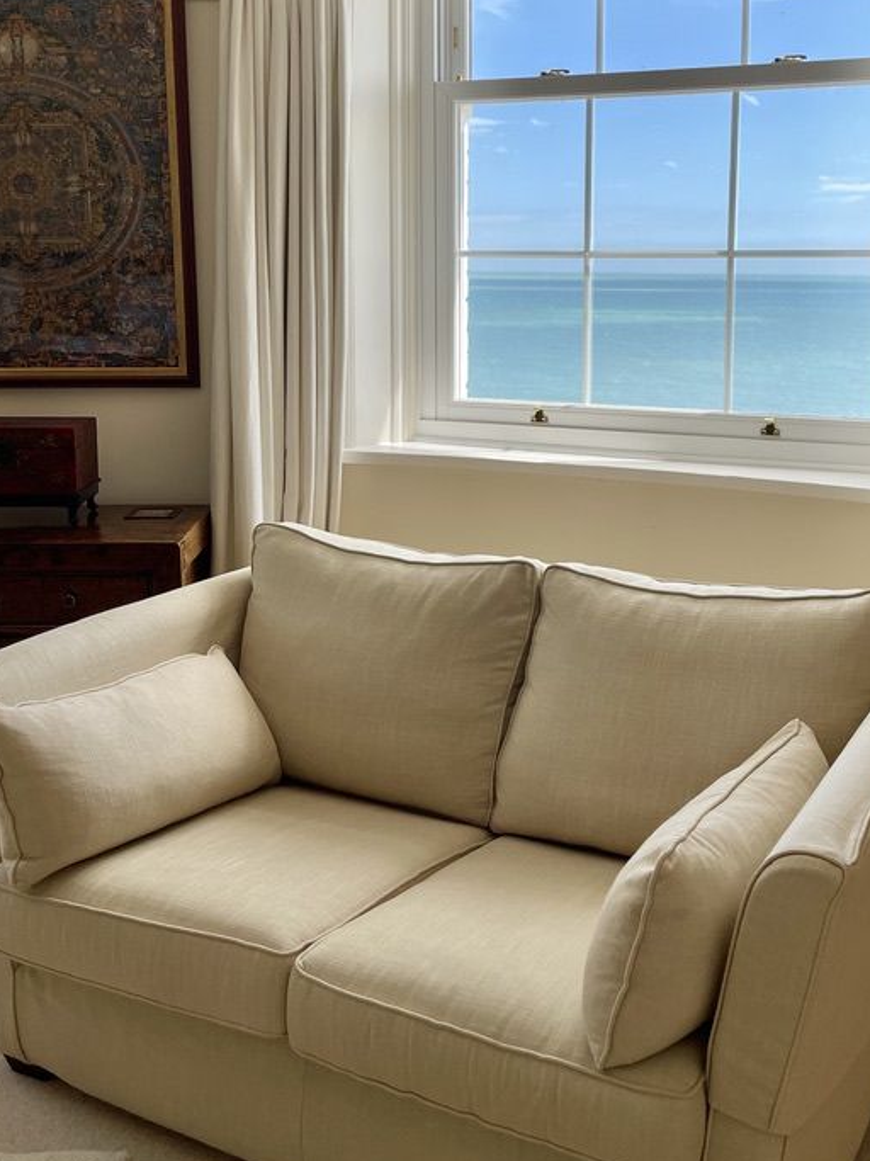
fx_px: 1307
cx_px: 561
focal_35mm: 39
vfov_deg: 47.4
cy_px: 422
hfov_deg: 36.5
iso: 32
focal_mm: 5.1
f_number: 1.6
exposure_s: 1/1152
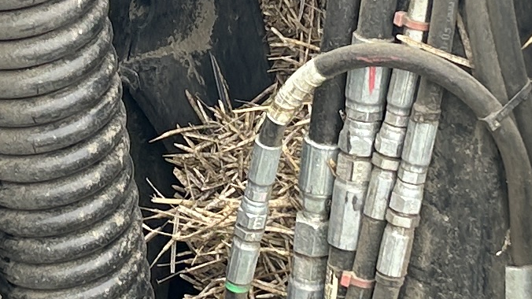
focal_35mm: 169
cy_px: 54
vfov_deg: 7.2
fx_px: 2384
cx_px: 170
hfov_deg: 12.7
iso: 50
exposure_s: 1/171
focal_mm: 5.7
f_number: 1.5
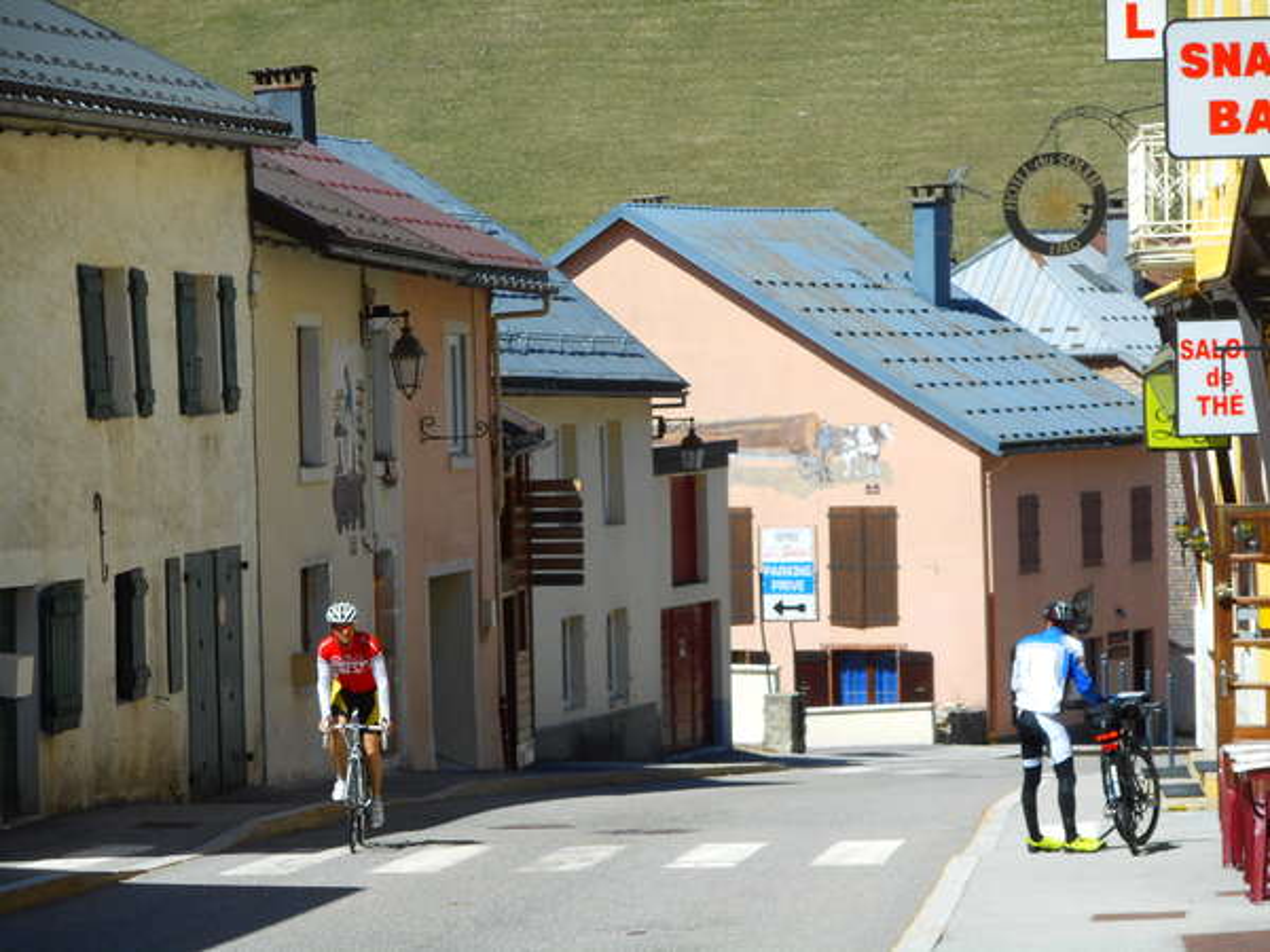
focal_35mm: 134
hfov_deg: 14.7
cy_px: 476
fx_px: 4916
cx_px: 635
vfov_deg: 11.1
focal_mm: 23.9
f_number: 6.1
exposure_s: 1/250
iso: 80
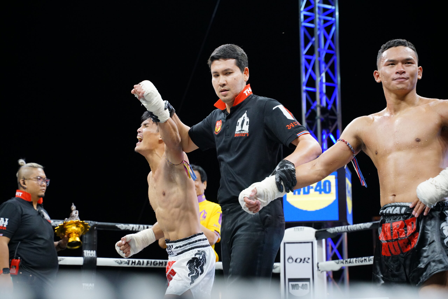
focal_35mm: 72
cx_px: 224
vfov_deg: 18.9
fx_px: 896
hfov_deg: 28.1
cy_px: 150
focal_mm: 72
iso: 3200
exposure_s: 1/800
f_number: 4.5
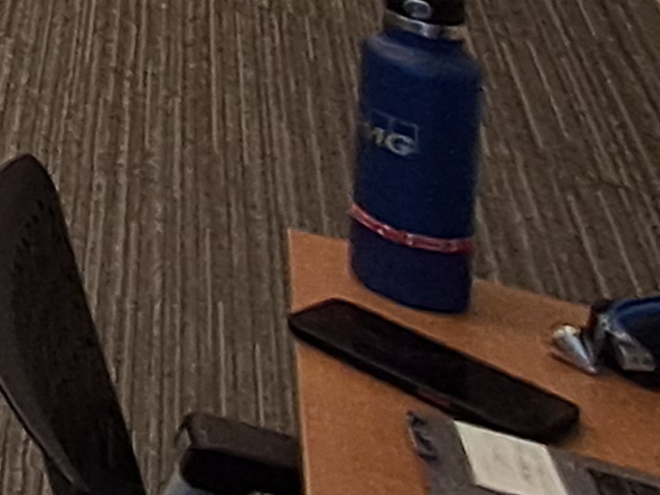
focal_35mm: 103
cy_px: -762
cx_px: -1209
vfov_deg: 11.4
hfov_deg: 12.0
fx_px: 1963
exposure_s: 1/40
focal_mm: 1.64
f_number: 2.2
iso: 64
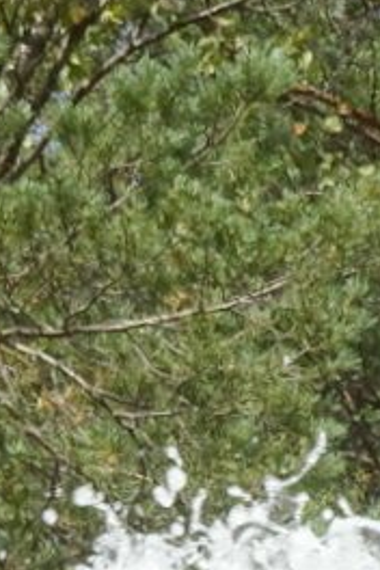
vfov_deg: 1.4
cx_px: 196
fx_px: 23083
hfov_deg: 0.9
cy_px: 959
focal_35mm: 1458
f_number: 6.3
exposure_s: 1/250
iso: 80
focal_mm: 52.59
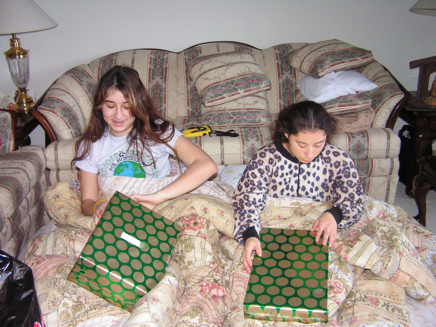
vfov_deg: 37.7
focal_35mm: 38
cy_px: 164
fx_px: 479
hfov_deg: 49.0
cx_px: 218
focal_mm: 6.3
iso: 200
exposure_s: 1/40
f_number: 2.8
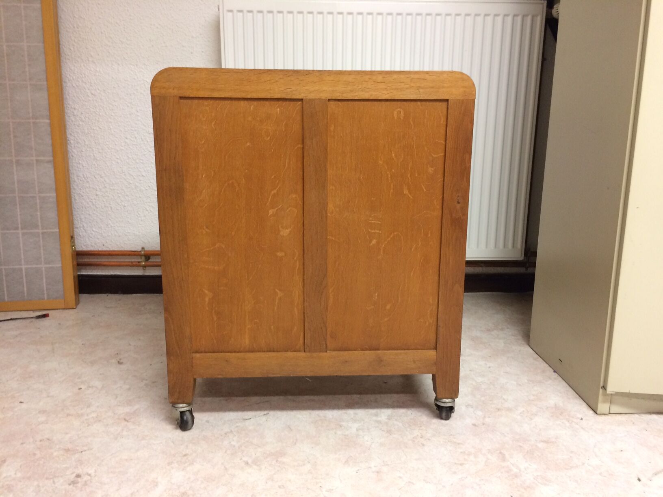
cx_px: 332
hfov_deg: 61.7
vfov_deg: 48.2
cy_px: 248
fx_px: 555
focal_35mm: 29
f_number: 2.2
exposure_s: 1/33
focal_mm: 4.15
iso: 160
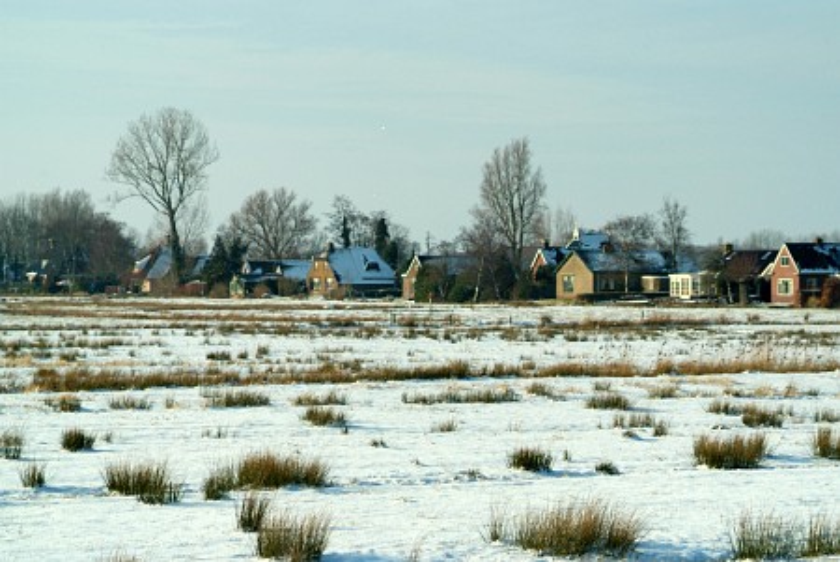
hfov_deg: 15.2
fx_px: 3153
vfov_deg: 10.2
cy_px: 281
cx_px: 420
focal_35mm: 135
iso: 400
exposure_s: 1/4000
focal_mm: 90
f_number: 4.8
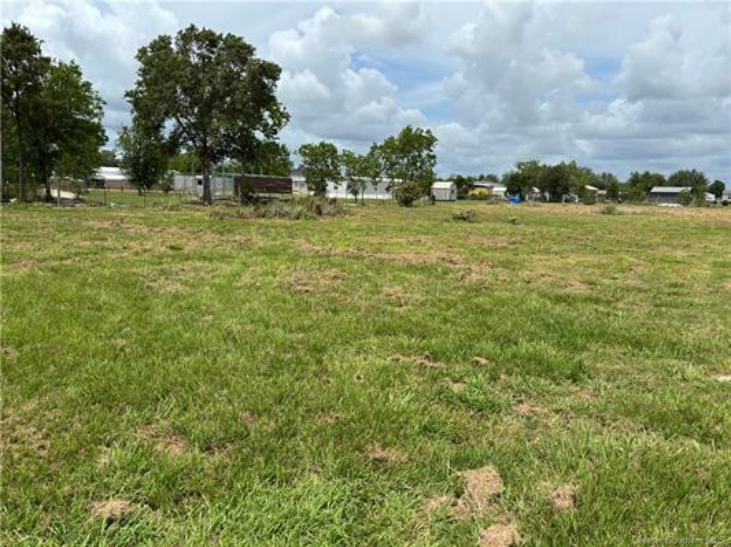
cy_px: 274
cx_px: 366
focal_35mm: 26
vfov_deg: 53.0
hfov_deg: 67.3
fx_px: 549
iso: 50
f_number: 1.6
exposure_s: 1/4854
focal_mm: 5.96
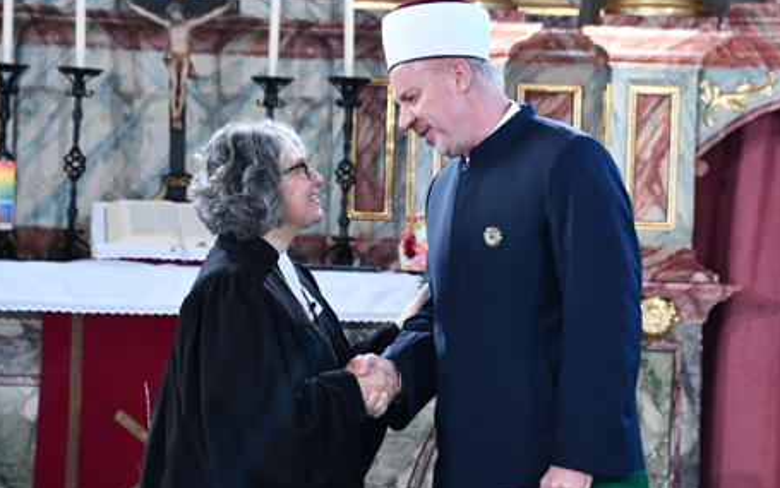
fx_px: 3999
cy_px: 186
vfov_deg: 7.0
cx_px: 470
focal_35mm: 188
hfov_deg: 11.1
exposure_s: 1/160
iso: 3200
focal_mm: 100
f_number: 5.6
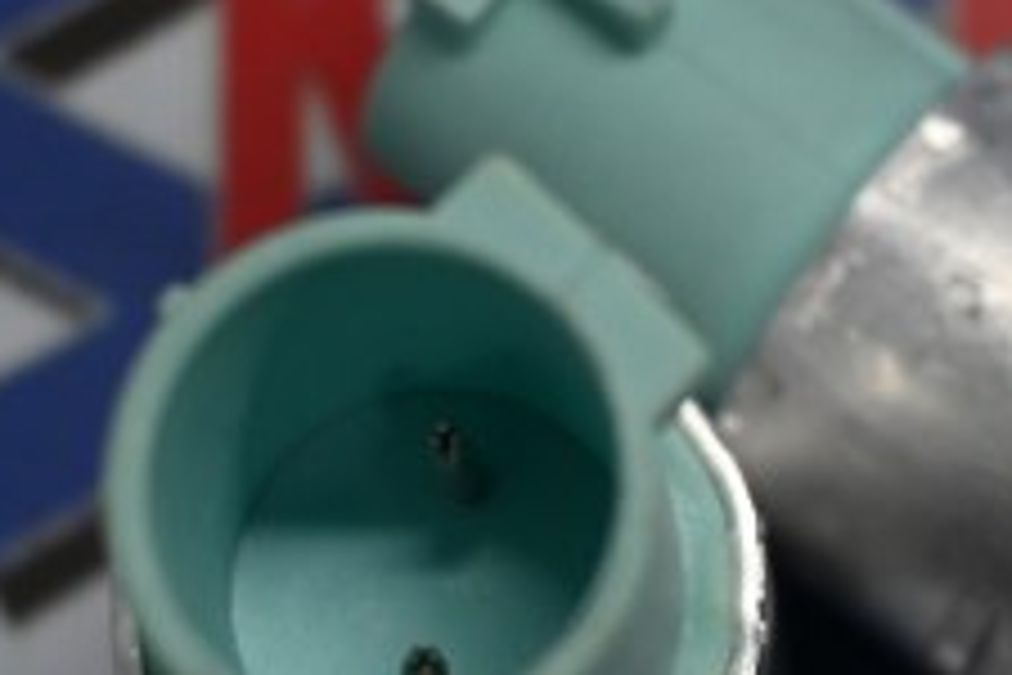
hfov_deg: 14.2
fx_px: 4048
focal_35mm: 144
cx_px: 760
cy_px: 500
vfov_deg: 9.5
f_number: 5.3
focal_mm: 36
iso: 720
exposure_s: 1/125
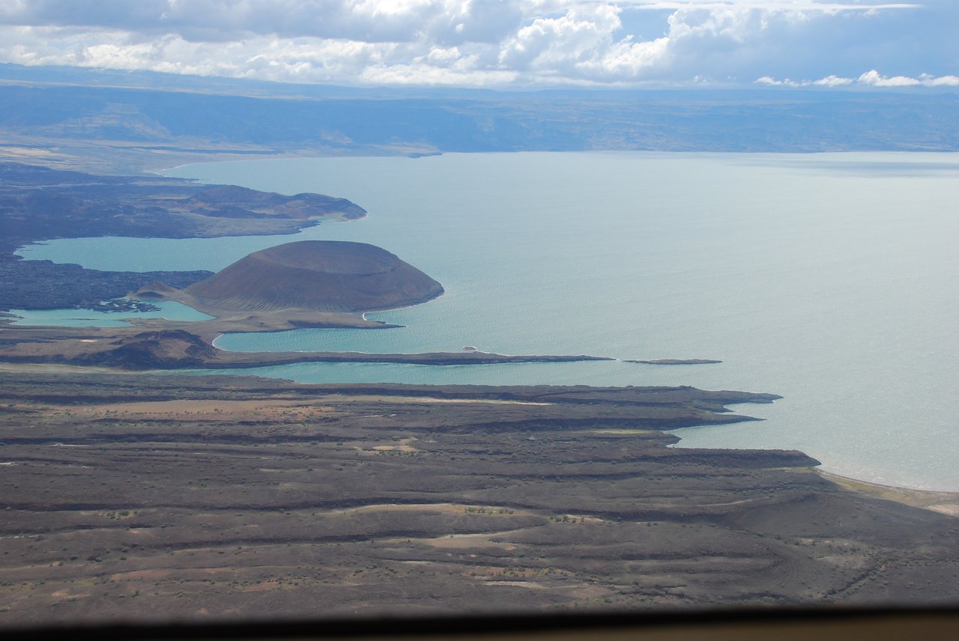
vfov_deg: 29.0
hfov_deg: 42.3
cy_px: 320
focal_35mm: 46
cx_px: 480
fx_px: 1240
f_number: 10
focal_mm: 31
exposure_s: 1/320
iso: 200
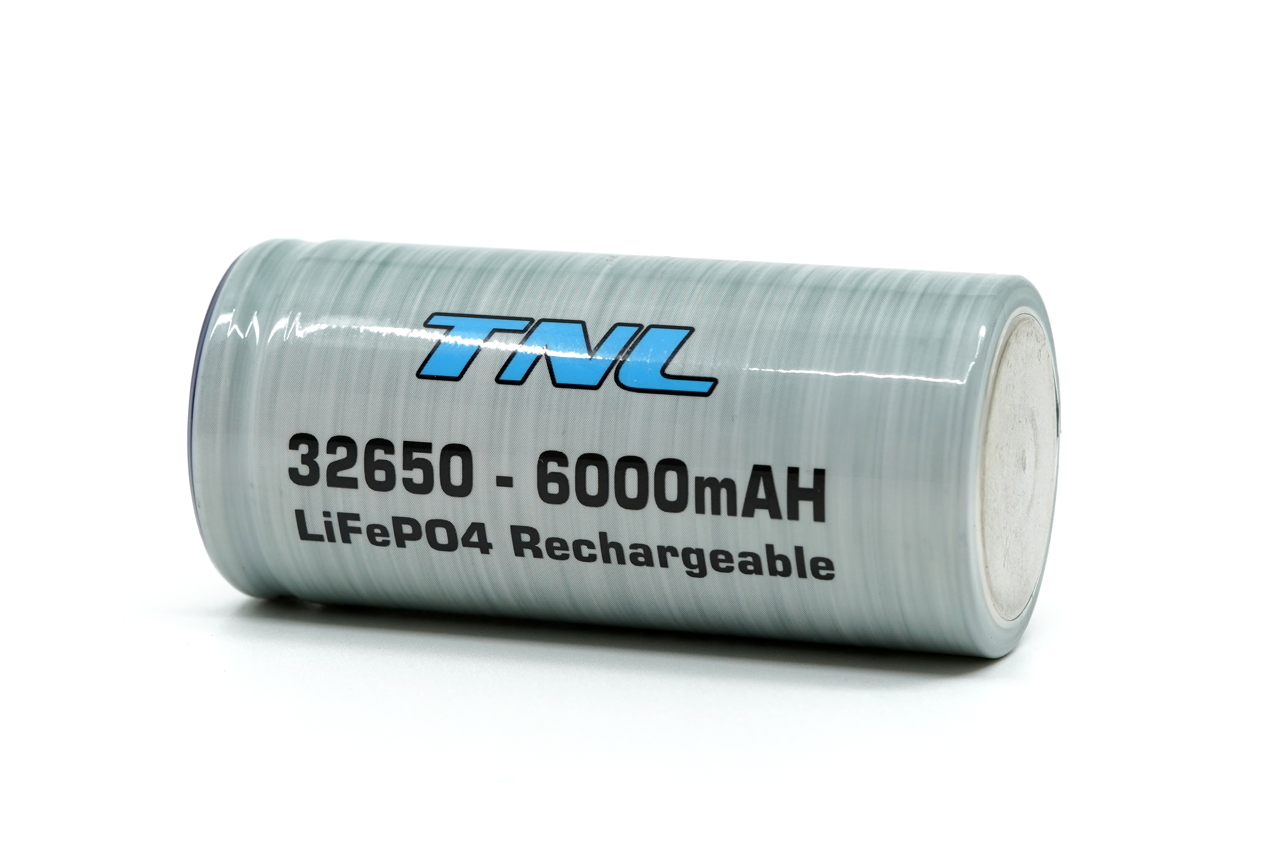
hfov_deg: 23.4
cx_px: 598
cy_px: 403
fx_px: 3060
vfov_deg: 15.7
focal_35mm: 87
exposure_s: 1/100
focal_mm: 50
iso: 400
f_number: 7.1
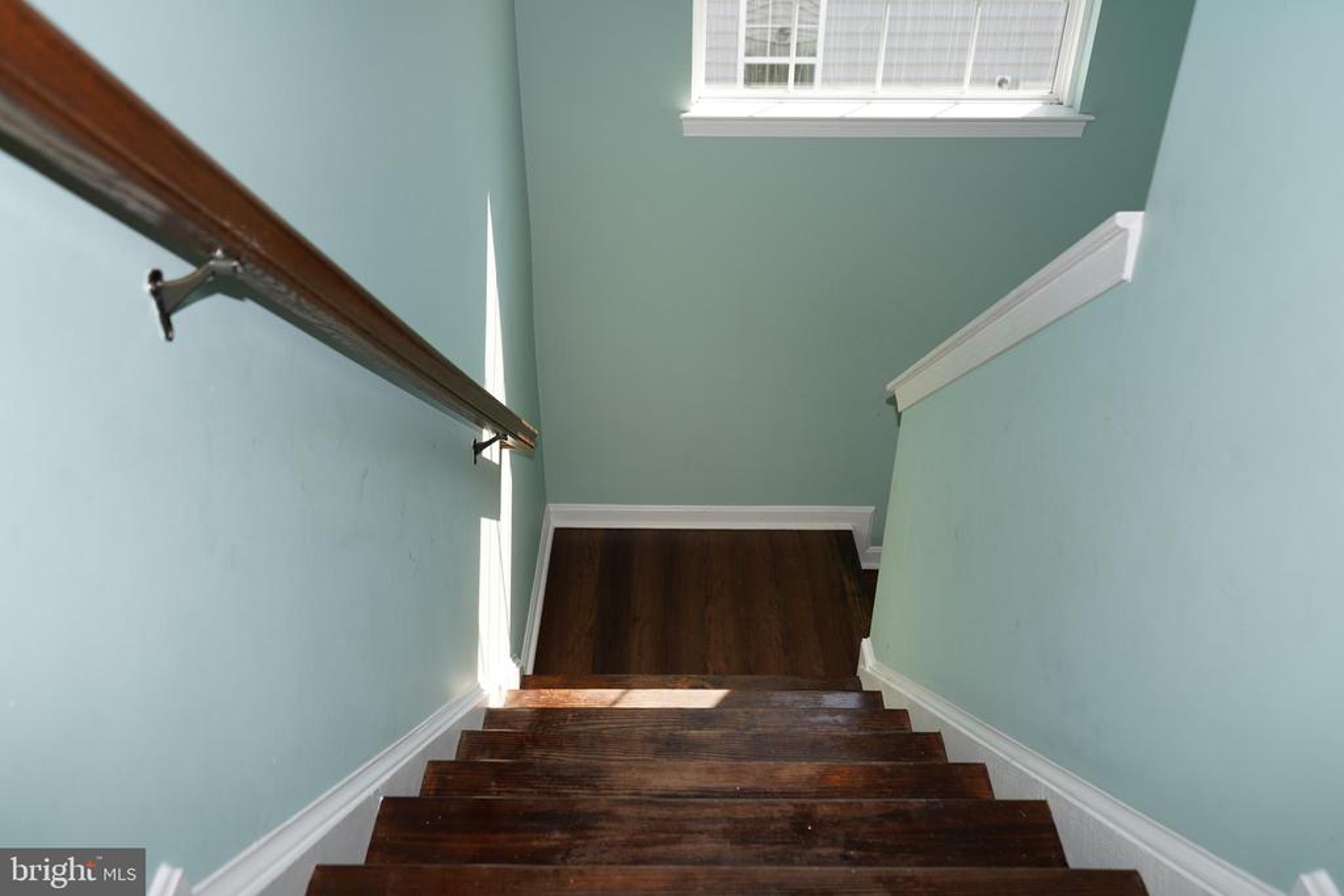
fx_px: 1045
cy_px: 448
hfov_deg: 65.5
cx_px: 672
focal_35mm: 28
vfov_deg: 46.4
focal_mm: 28
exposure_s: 1/200
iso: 100
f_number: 4
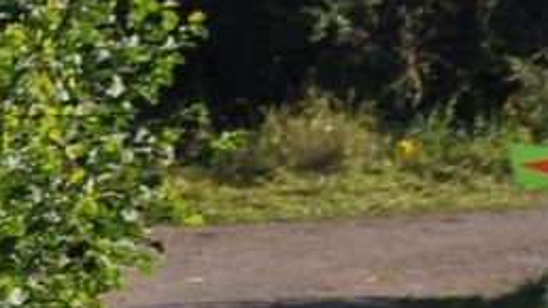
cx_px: -767
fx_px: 14851
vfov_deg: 1.2
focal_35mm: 1022
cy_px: 716
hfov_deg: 2.1
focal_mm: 105
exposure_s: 1/640
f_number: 6.3
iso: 200
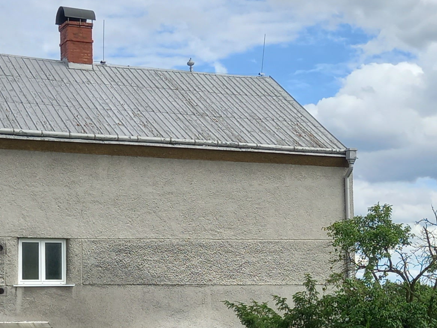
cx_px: 222
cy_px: 270
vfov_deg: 17.0
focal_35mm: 86
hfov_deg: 22.8
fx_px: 1086
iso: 25
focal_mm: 4.6
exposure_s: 1/598
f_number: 2
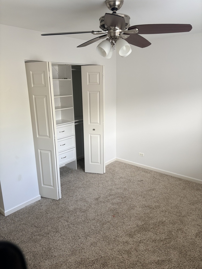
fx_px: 202
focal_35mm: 26
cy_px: 134
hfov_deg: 53.1
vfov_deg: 67.3
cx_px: 101
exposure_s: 1/89
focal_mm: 5.96
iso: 125
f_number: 1.6
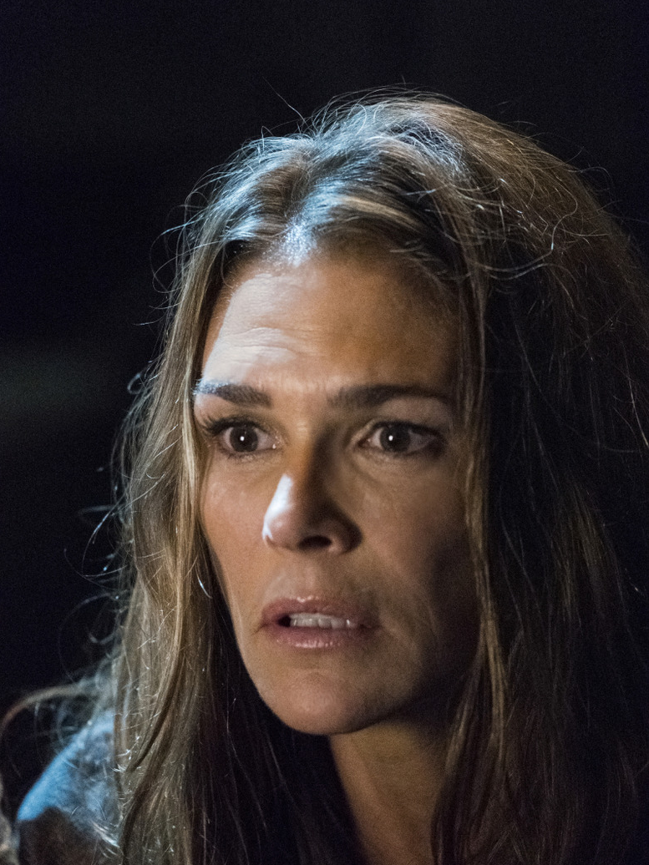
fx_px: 5700
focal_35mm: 228
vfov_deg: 8.7
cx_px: 324
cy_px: 444
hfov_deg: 6.5
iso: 12800
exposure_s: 1/160
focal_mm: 140
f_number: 2.8
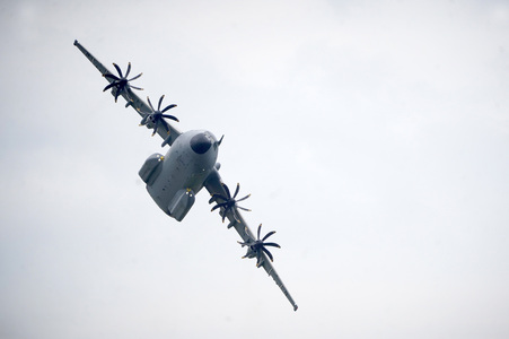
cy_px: 170
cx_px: 254
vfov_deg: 2.3
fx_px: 8477
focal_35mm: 600
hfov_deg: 3.4
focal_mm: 600
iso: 1600
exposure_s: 1/3200
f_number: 7.1
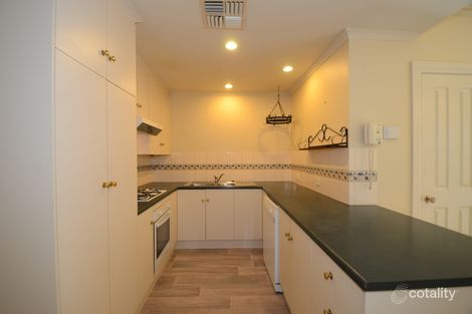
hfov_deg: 100.4
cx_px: 236
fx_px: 197
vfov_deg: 77.3
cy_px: 157
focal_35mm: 15
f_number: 4
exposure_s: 1/100
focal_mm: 10
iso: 800
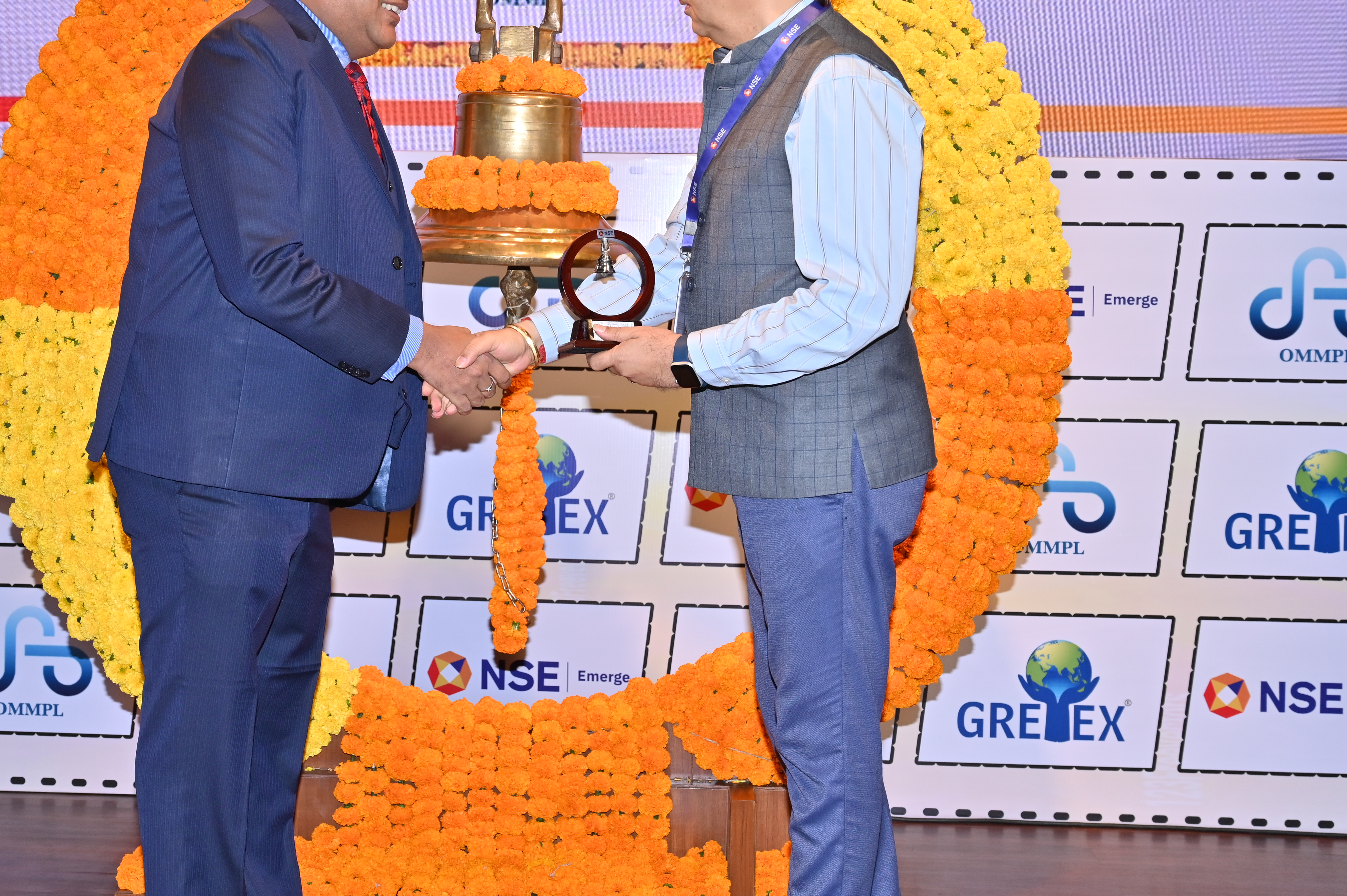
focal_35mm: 63
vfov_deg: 21.5
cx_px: 497
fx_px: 2356
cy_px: 335
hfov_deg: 31.8
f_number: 5.6
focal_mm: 49
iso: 400
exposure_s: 1/160
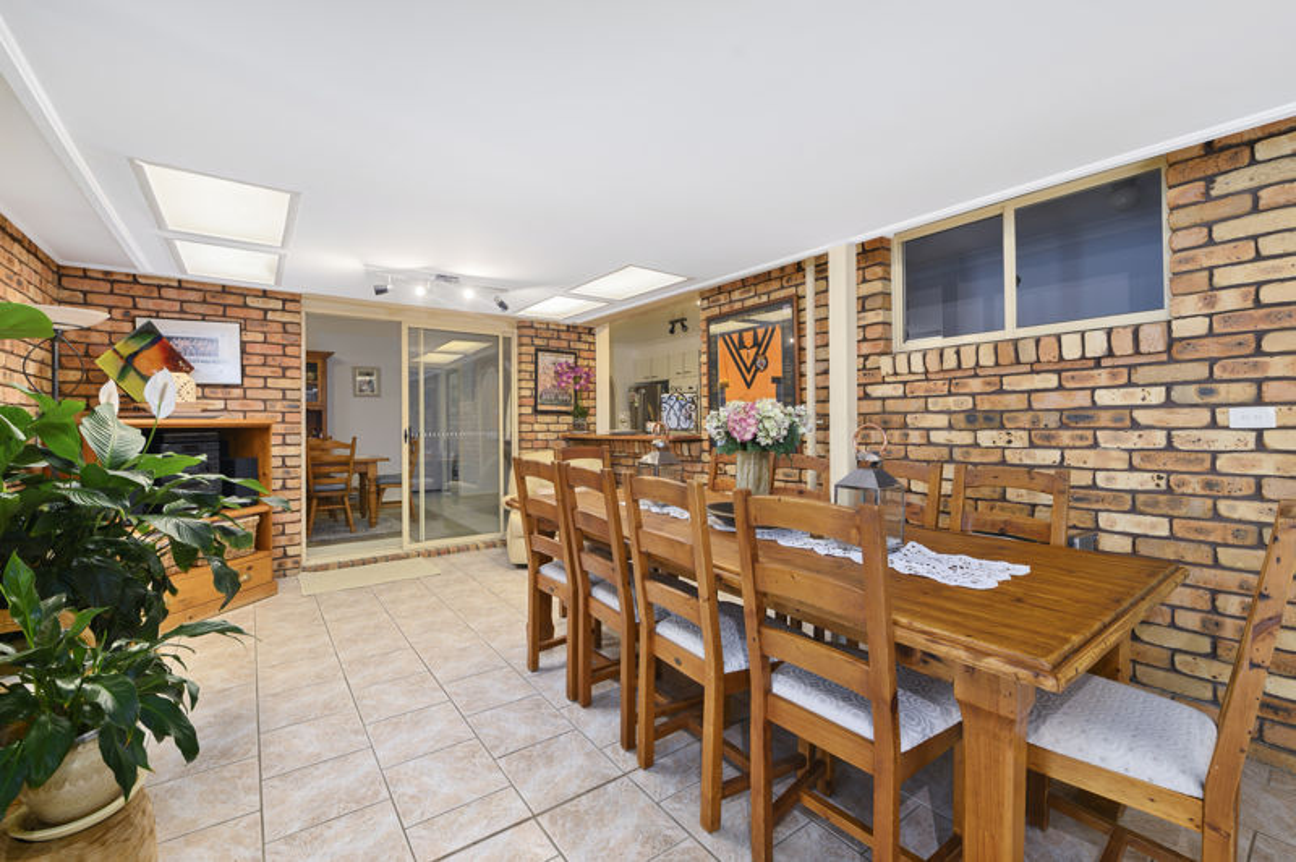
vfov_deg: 77.2
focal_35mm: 15
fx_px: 540
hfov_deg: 100.4
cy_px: 431
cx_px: 648
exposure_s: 1/2
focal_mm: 15
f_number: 7.1
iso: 160
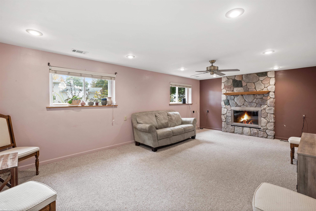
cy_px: 106
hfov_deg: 96.7
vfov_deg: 73.7
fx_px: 140
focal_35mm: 16
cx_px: 158
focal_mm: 16
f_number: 7.1
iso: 400
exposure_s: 1/6
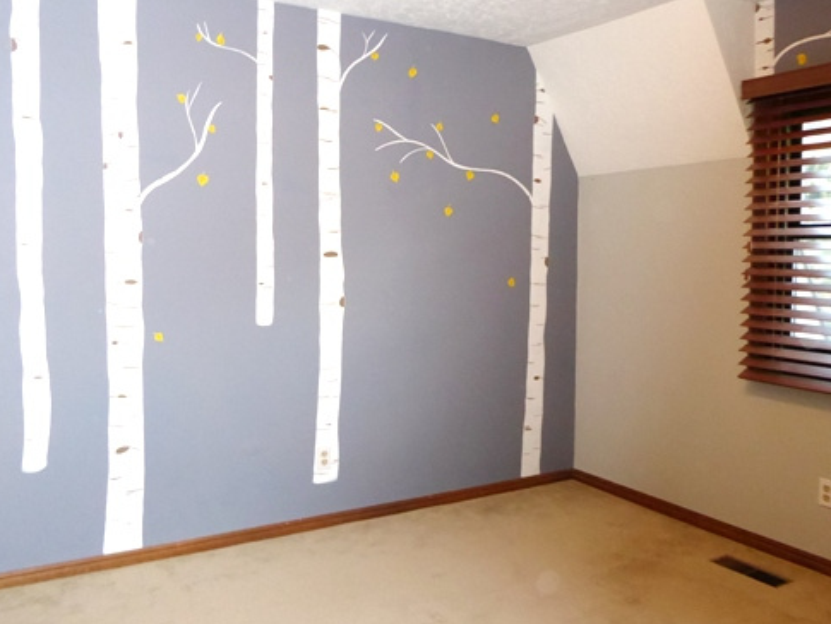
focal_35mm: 33
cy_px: 302
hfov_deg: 55.3
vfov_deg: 43.0
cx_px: 433
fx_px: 792
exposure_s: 1/60
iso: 800
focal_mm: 4.3
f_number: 3.3
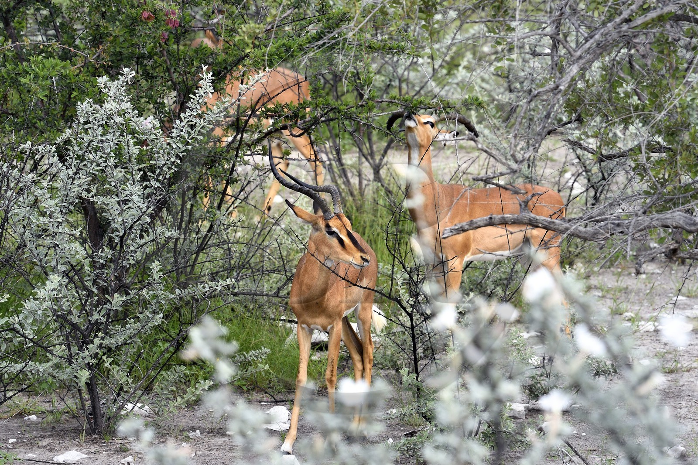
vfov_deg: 4.9
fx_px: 5427
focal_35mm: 280
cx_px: 349
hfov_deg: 7.4
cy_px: 232
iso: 400
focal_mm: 280
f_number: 8
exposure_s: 1/500
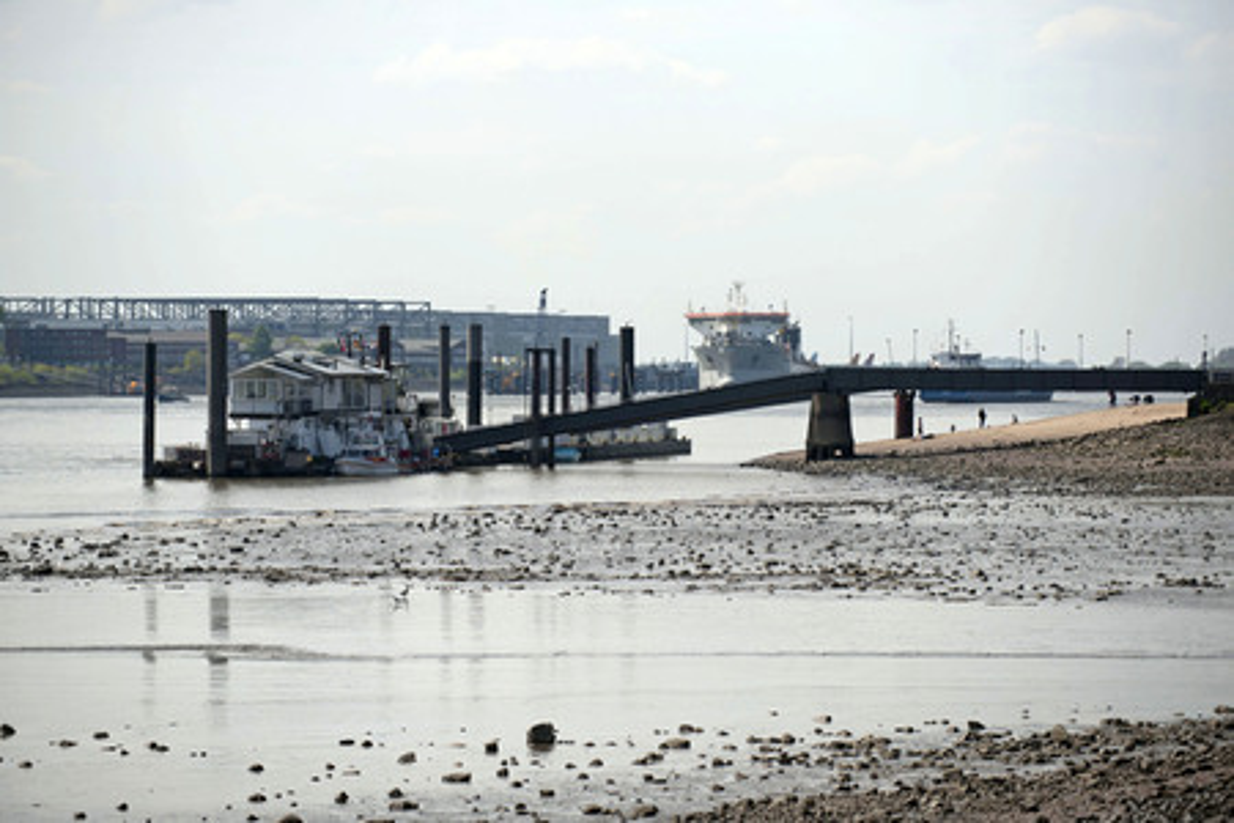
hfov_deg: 13.7
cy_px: 412
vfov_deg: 9.1
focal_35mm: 150
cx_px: 617
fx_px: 5141
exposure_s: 1/6400
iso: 250
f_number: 4
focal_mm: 150
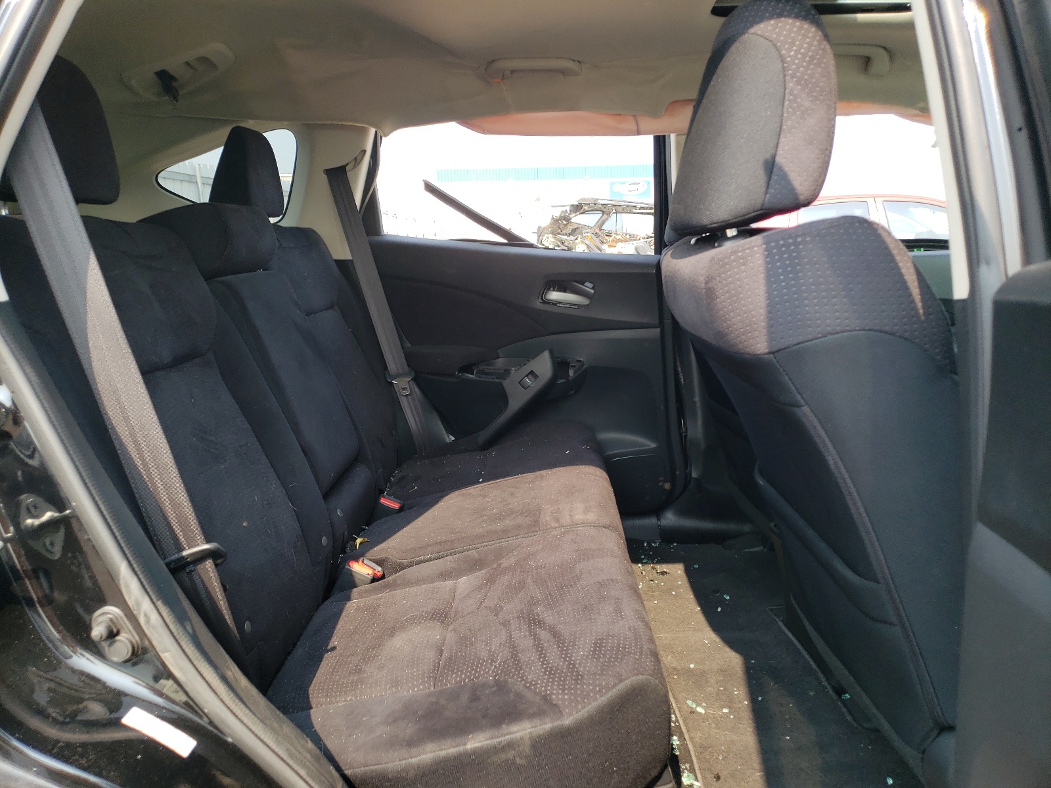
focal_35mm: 26
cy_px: 394
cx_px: 526
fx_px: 789
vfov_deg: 53.1
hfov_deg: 67.3
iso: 50
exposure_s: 1/435
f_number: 1.5
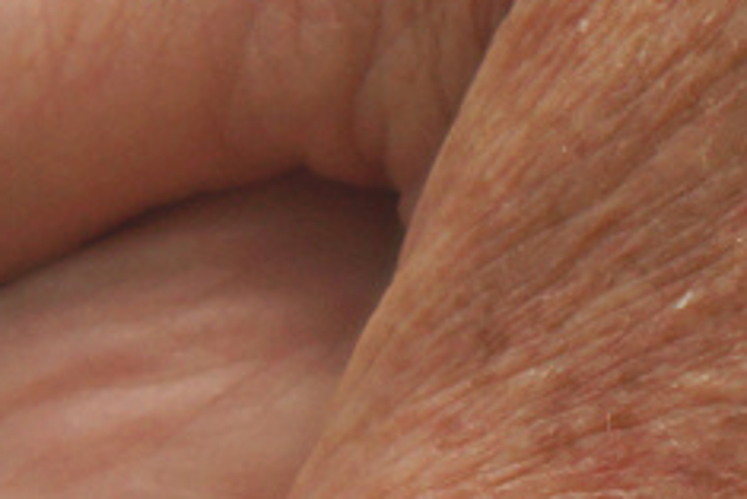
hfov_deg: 4.0
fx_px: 10713
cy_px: 550
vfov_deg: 2.7
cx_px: 1163
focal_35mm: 516
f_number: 1.8
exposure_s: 1/1600
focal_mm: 50
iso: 100
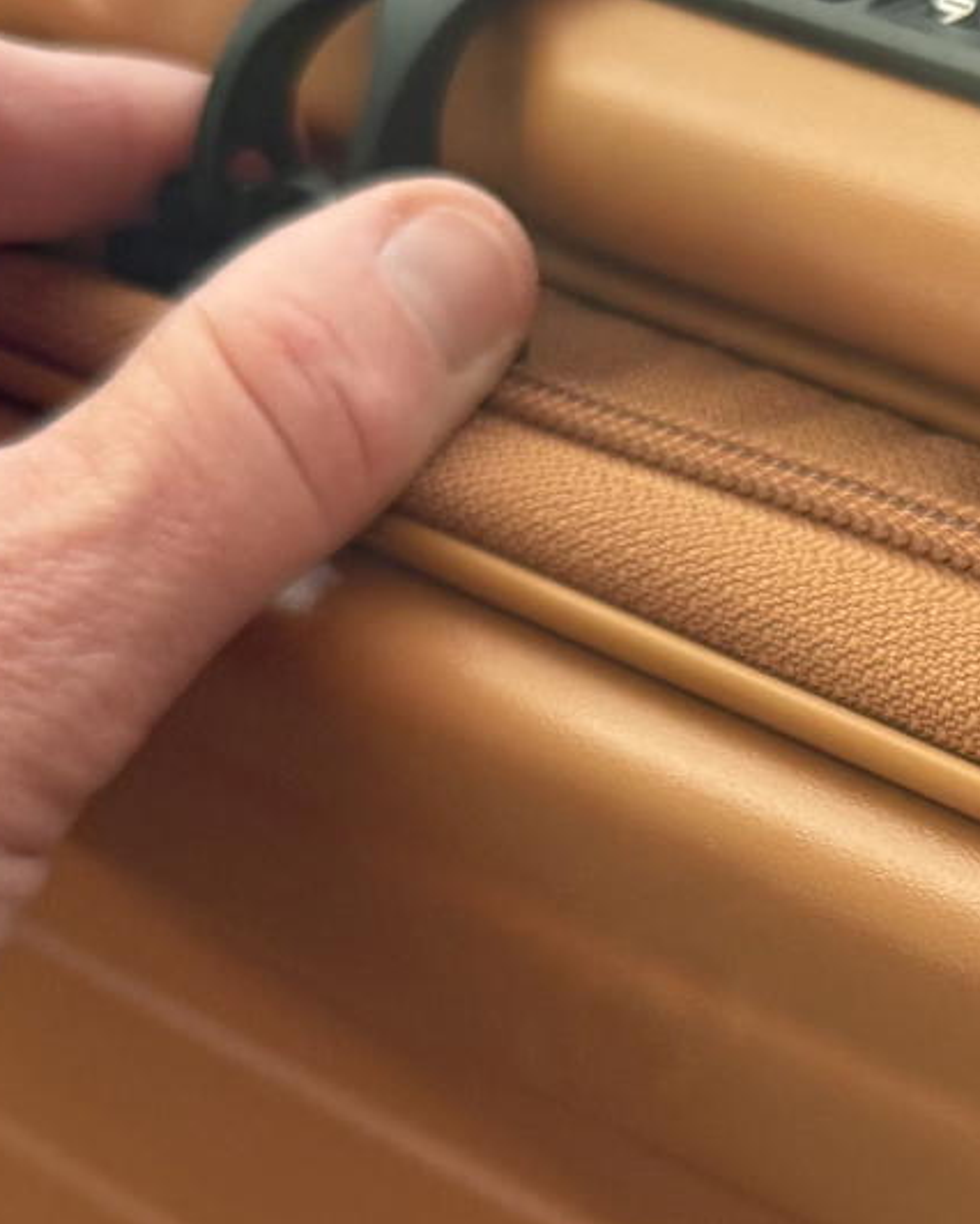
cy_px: 1129
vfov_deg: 19.0
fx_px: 3587
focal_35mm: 99
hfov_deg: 14.7
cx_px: 1378
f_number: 1.78
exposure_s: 1/121
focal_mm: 6.76
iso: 160
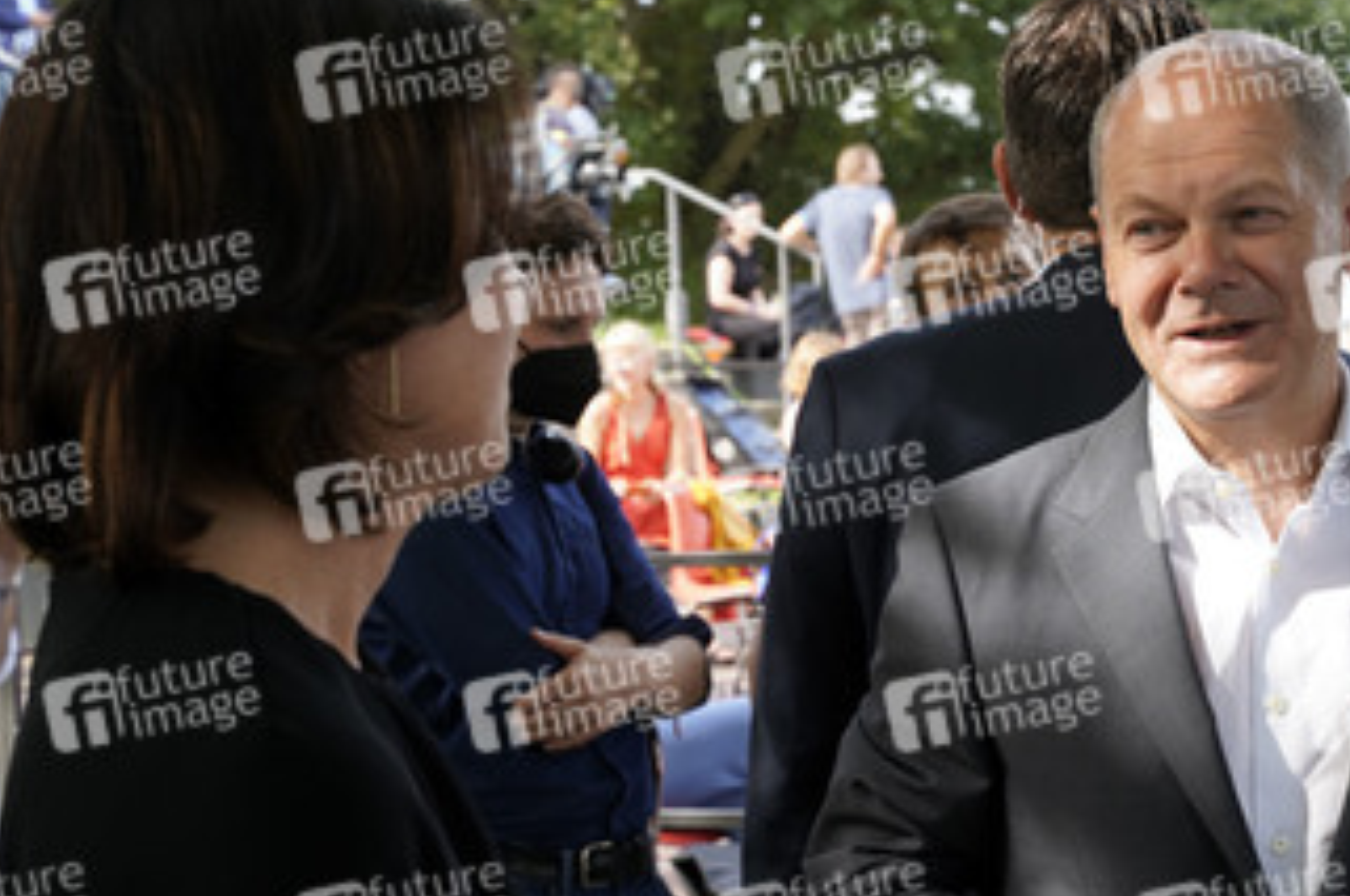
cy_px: 597
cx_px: 881
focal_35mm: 90
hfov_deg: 22.6
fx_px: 3370
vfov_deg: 15.1
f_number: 9
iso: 640
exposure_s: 1/160
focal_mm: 64
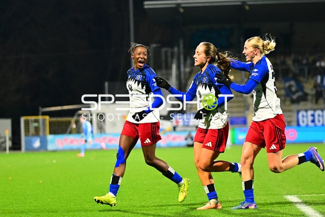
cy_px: 108
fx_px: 1624
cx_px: 162
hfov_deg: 11.4
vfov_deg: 7.6
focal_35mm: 180
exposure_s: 1/1250
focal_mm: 120
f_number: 2.8
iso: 5600
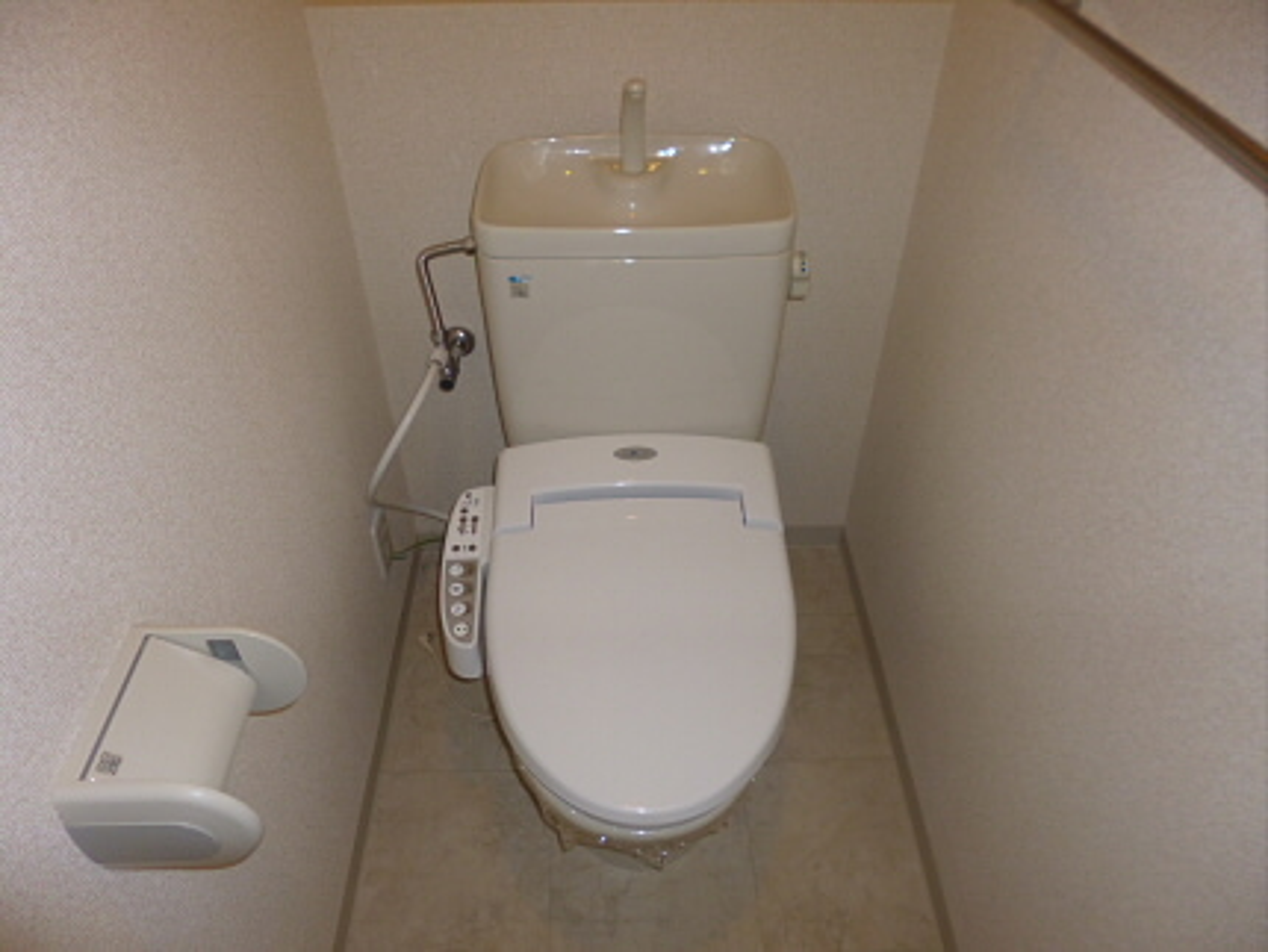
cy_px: 476
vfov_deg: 56.9
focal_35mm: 24
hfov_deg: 71.6
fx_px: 880
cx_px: 634
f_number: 2.5
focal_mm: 4.3
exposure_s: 1/60
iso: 100
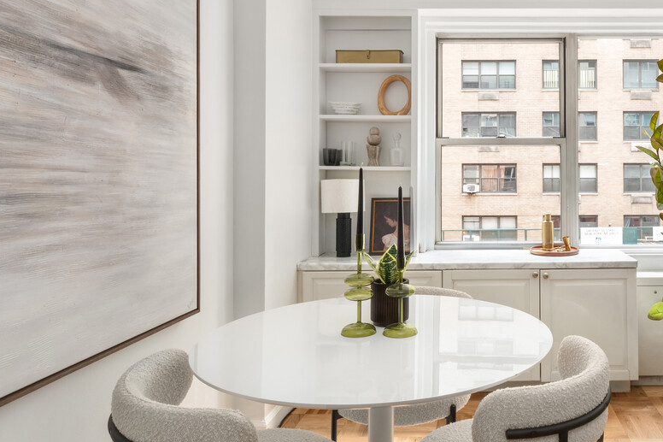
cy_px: 187
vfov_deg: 44.8
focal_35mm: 29
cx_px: 497
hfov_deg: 60.2
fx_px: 534
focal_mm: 15
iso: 640
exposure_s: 1/2
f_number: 20
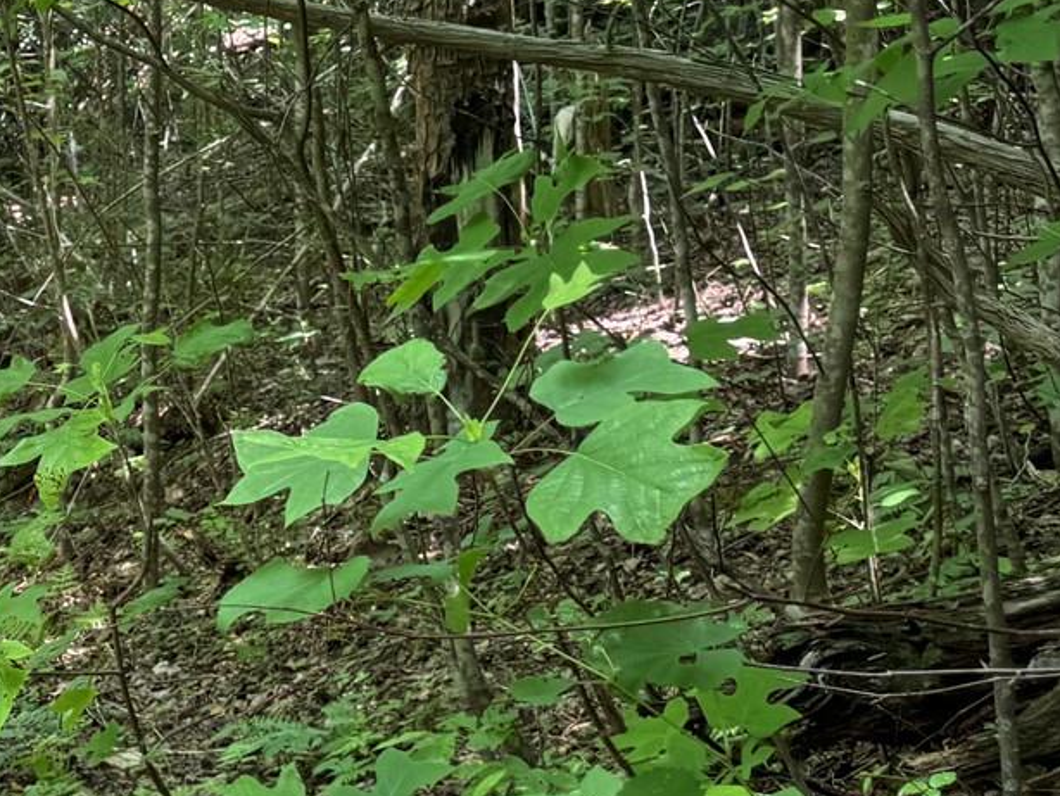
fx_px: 2451
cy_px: 420
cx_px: -508
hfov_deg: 20.9
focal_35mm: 80
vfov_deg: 18.4
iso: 80
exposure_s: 1/121
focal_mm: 6.76
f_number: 1.78
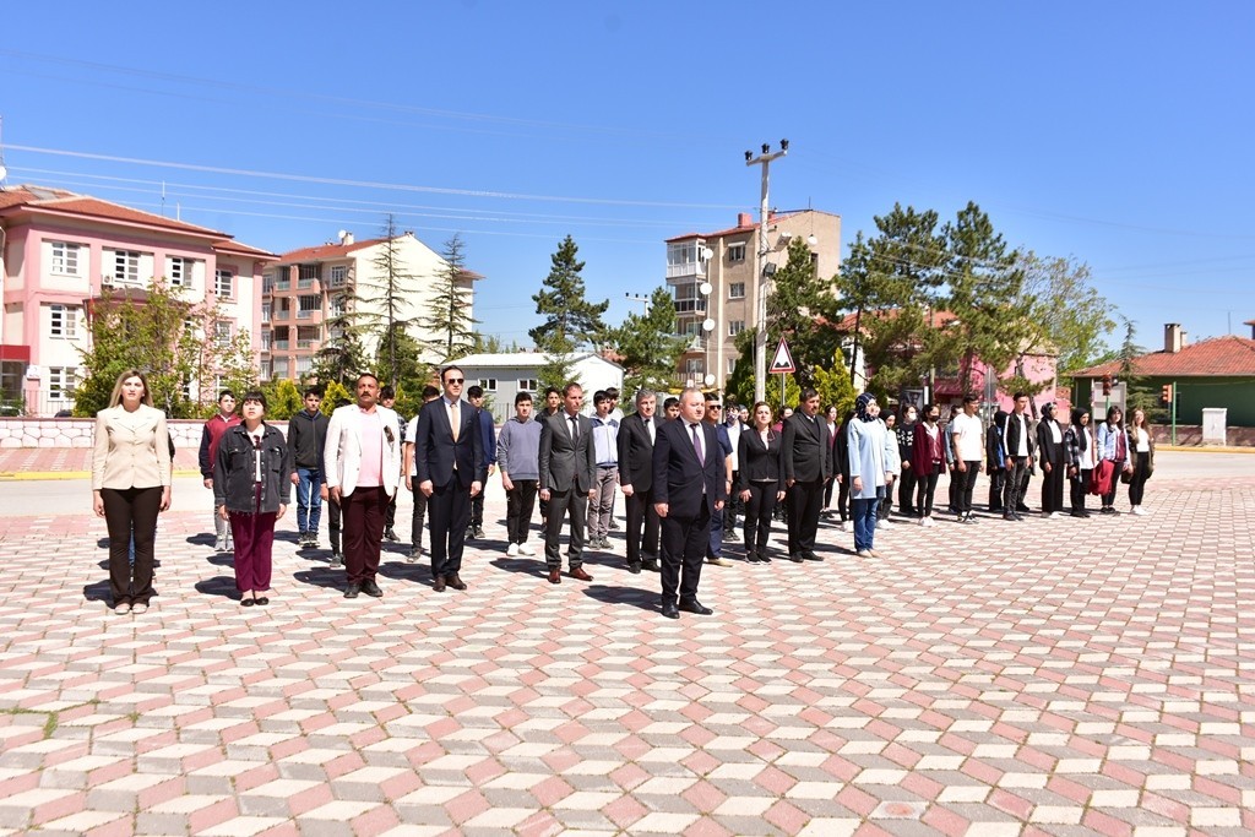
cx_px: 628
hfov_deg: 67.4
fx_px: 941
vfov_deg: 47.9
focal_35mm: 27
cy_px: 418
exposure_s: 1/250
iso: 100
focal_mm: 18
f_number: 8
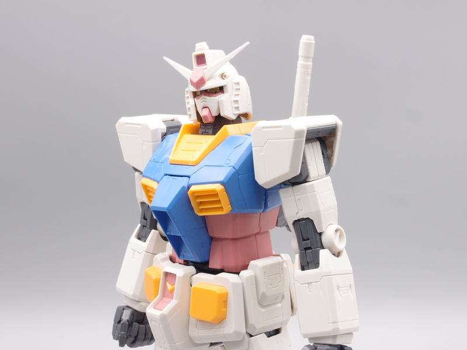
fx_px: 958
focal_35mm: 71
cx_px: 234
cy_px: 175
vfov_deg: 20.7
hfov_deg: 27.4
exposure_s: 1/6
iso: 100
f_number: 8
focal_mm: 15.27
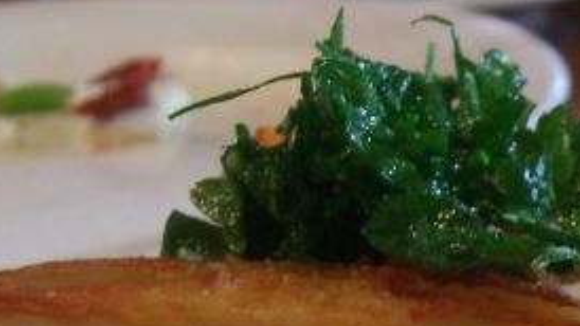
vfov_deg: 9.5
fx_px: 1861
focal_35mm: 121
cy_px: 618
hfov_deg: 17.3
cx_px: 595
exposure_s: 1/15
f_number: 2.8
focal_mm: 7.9
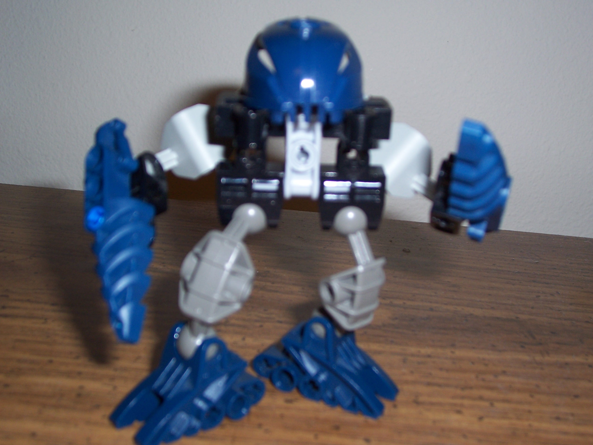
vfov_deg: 34.3
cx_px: 296
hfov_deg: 44.8
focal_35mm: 42
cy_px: 222
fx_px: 719
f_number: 3
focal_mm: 7
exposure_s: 1/60
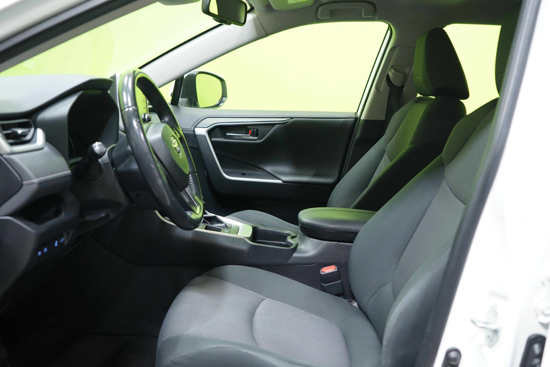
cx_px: 275
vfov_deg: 36.9
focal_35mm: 36
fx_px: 550
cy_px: 184
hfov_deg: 53.1
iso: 800
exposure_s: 1/20
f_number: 4.5
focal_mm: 36
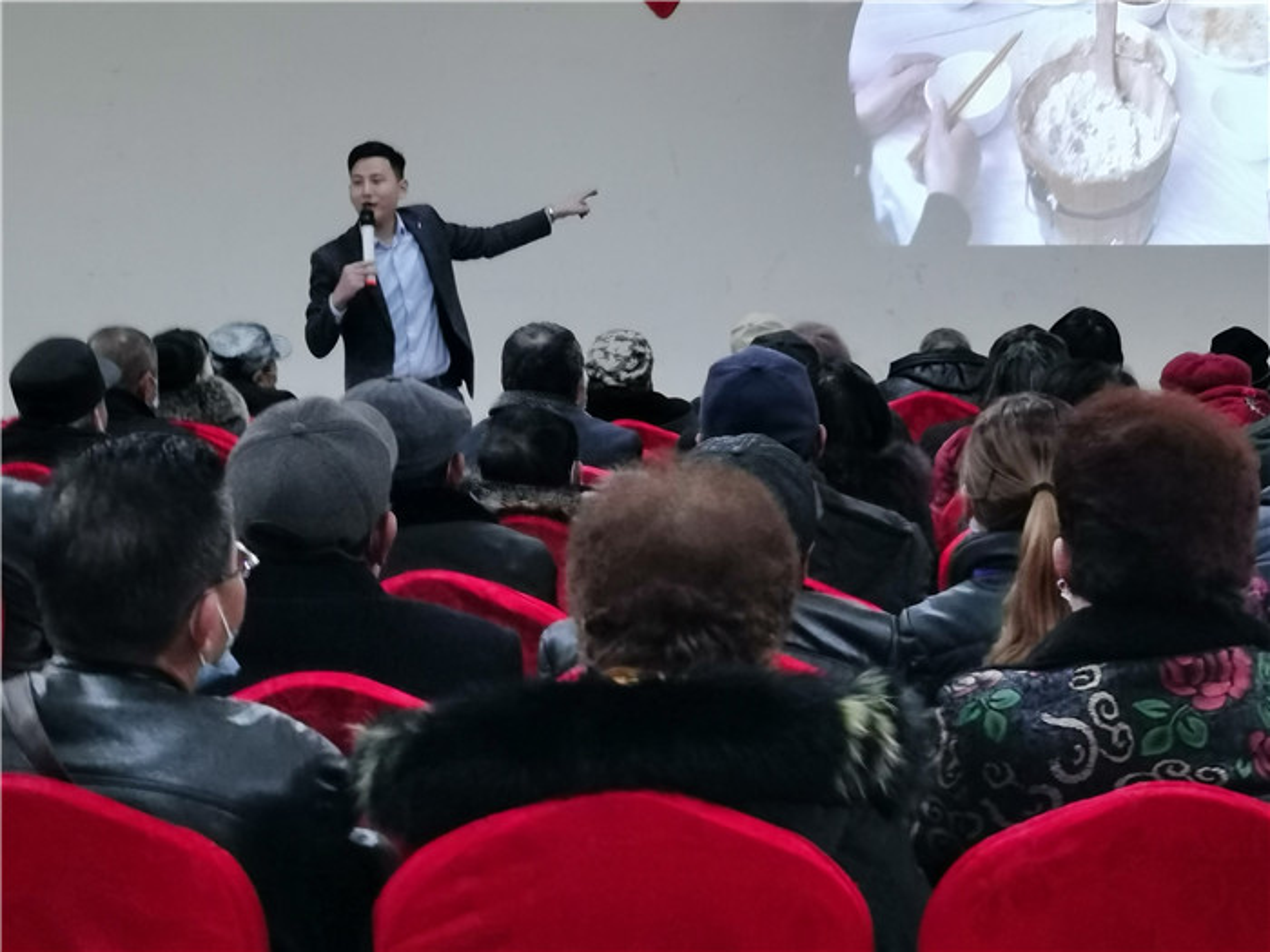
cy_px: 476
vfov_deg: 16.1
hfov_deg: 21.3
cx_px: 635
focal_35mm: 92
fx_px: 3375
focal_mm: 5.58
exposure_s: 1/50
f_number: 1.8
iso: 200
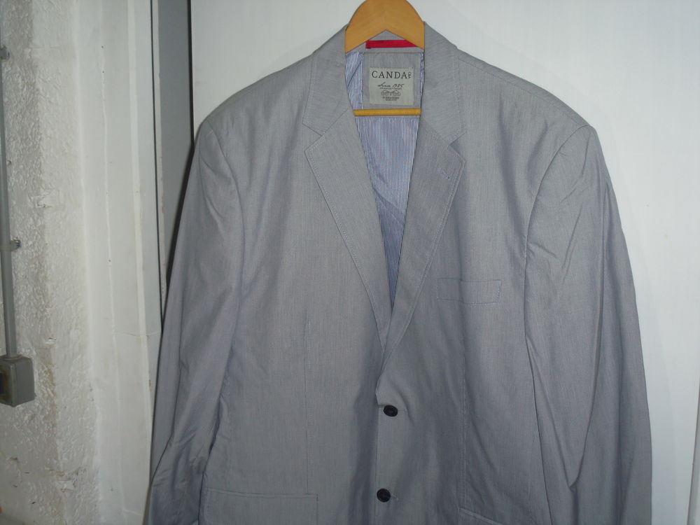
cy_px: 262
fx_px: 890
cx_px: 350
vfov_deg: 32.9
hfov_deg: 42.9
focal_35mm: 44
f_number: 4.7
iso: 100
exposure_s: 1/50
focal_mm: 7.8
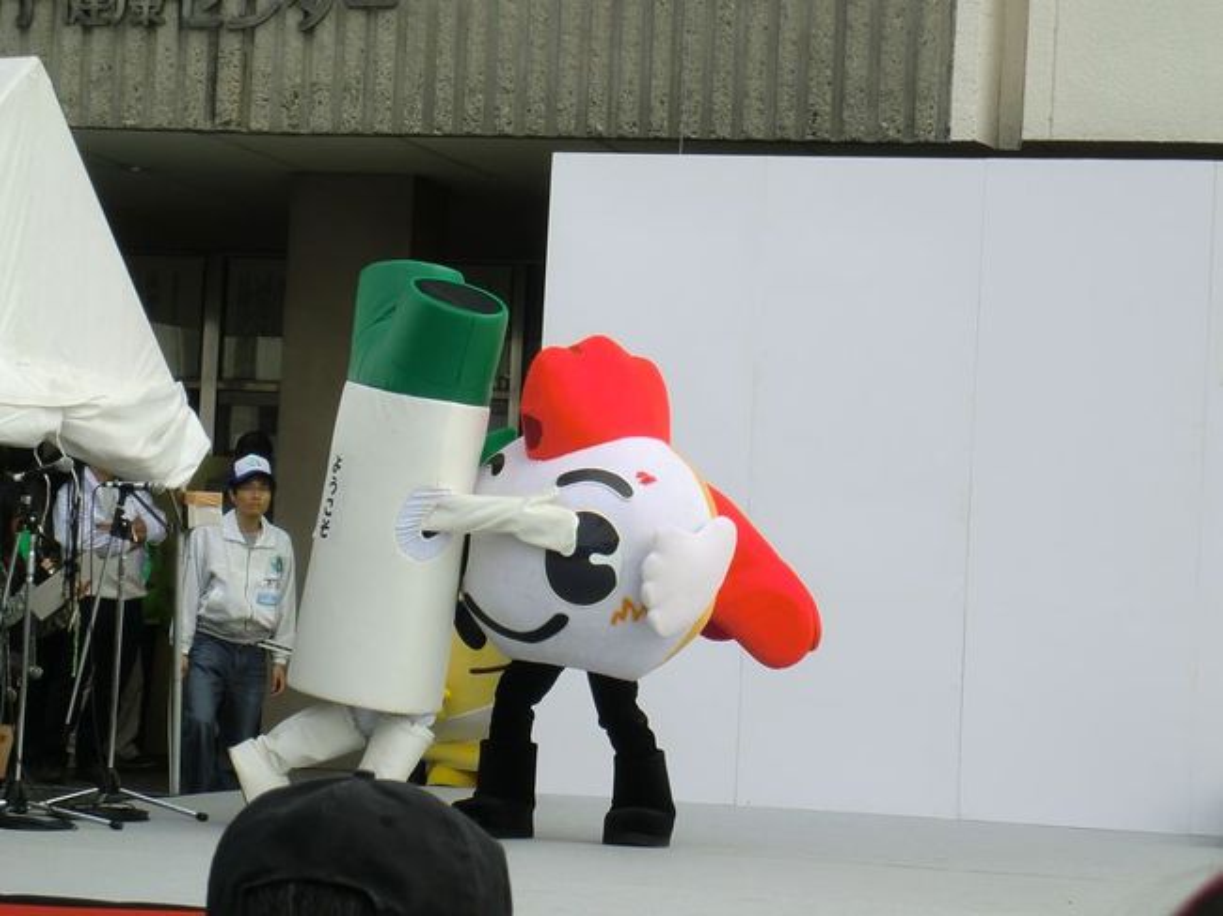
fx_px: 3673
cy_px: 458
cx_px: 612
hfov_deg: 18.9
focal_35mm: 104
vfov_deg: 14.2
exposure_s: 1/160
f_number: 5.9
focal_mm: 18.6
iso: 64
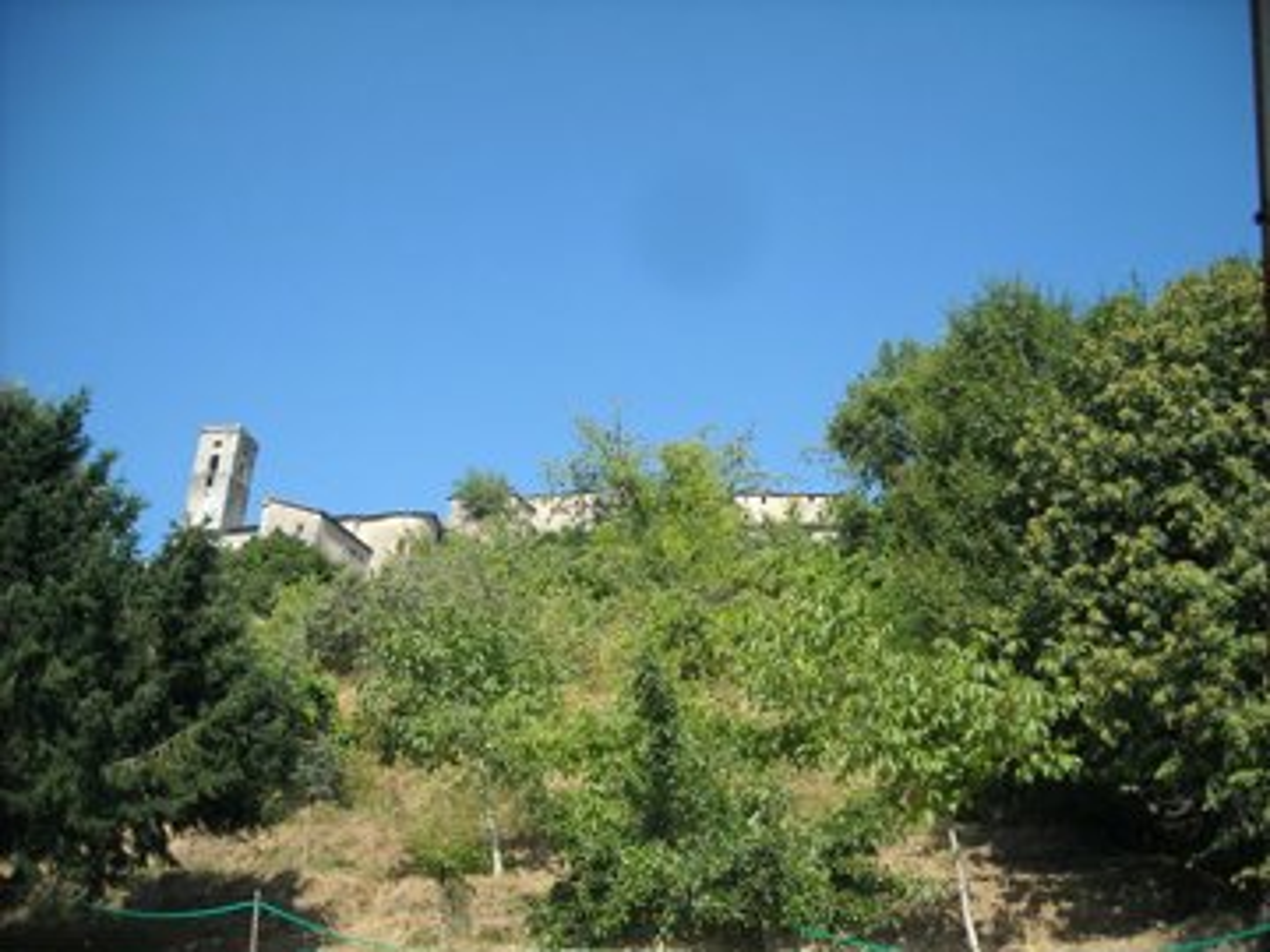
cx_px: 635
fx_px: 1284
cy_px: 476
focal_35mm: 35
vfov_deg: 40.7
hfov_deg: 52.6
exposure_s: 1/250
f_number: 5.6
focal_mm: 5.7
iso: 95
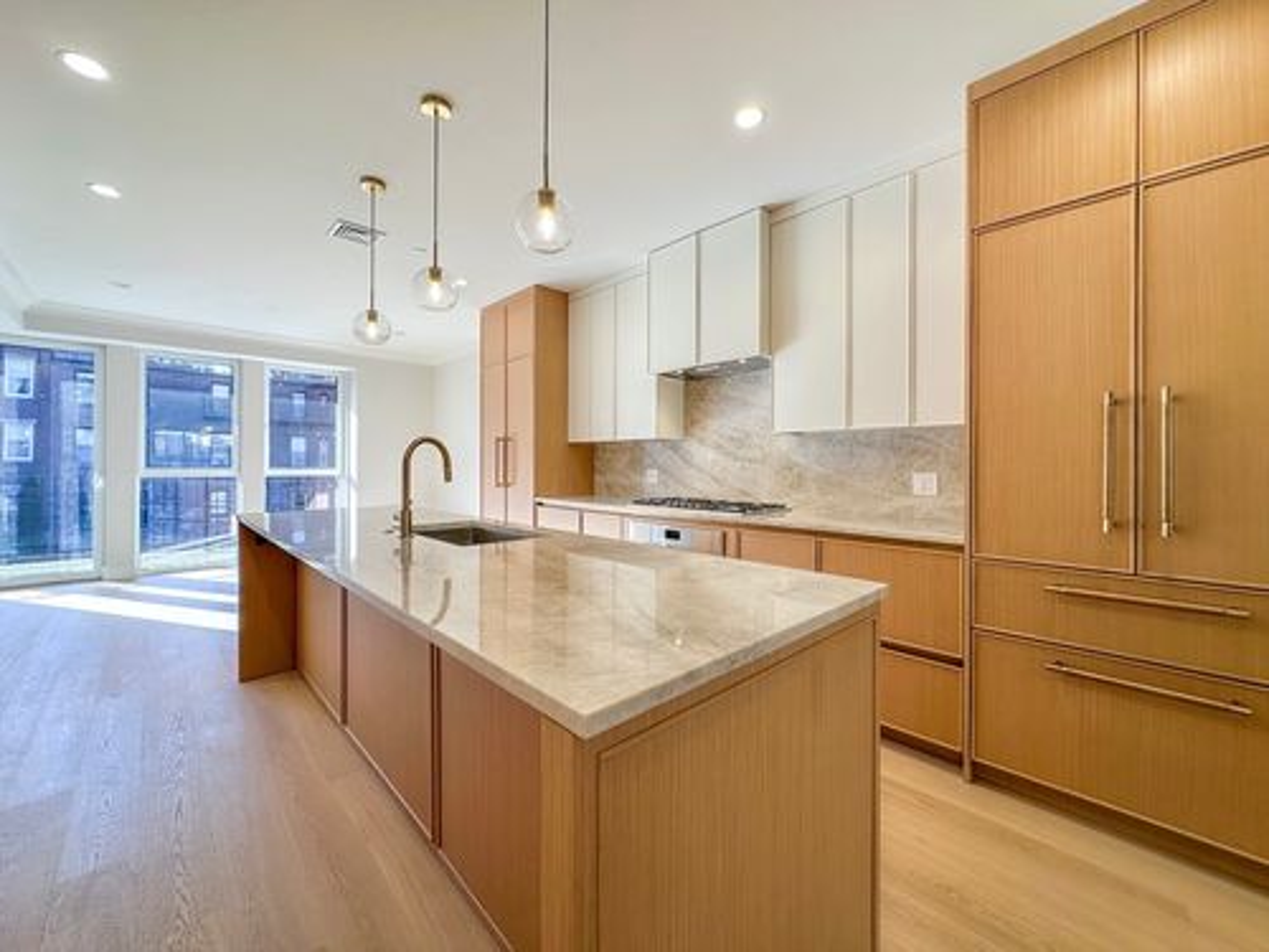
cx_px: 634
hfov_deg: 102.1
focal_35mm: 14
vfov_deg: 85.7
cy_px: 476
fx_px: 513
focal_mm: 2.22
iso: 80
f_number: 2.2
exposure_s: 1/120
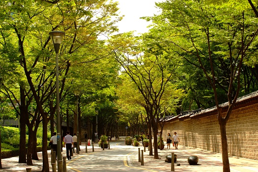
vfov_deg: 18.2
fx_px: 538
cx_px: 129
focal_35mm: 75
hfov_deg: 27.0
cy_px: 86
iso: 200
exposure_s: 1/200
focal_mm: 50
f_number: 8
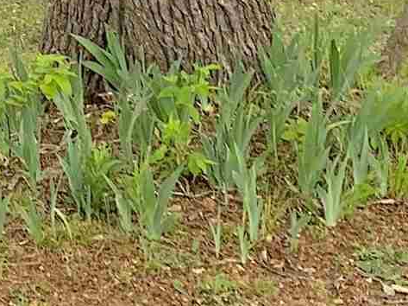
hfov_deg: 10.5
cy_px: -466
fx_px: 1990
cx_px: -461
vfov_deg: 8.0
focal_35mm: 169
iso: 25
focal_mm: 4.25
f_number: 1.8
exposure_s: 1/175
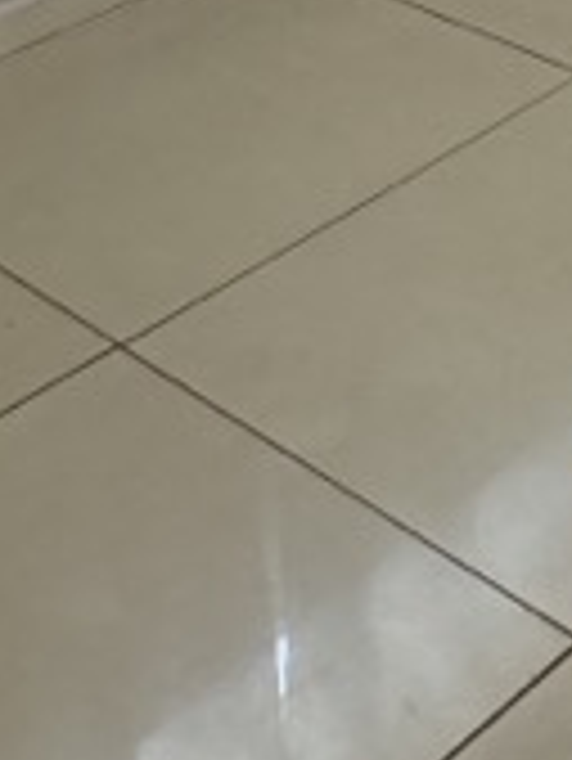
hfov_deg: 15.1
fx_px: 2002
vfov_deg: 18.0
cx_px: 856
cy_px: -535
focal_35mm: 91
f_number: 1.78
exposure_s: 1/60
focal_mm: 6.76
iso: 320
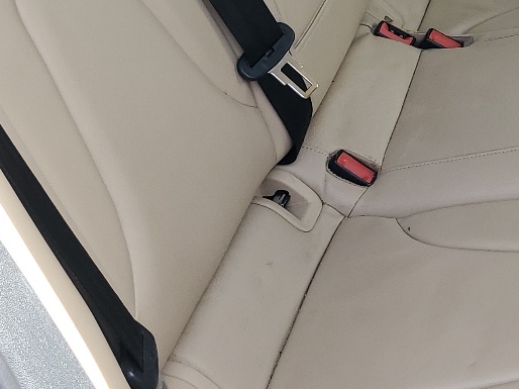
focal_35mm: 81
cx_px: 438
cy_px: 38
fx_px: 1214
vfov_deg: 17.9
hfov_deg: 23.7
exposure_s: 1/278
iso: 50
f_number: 1.5
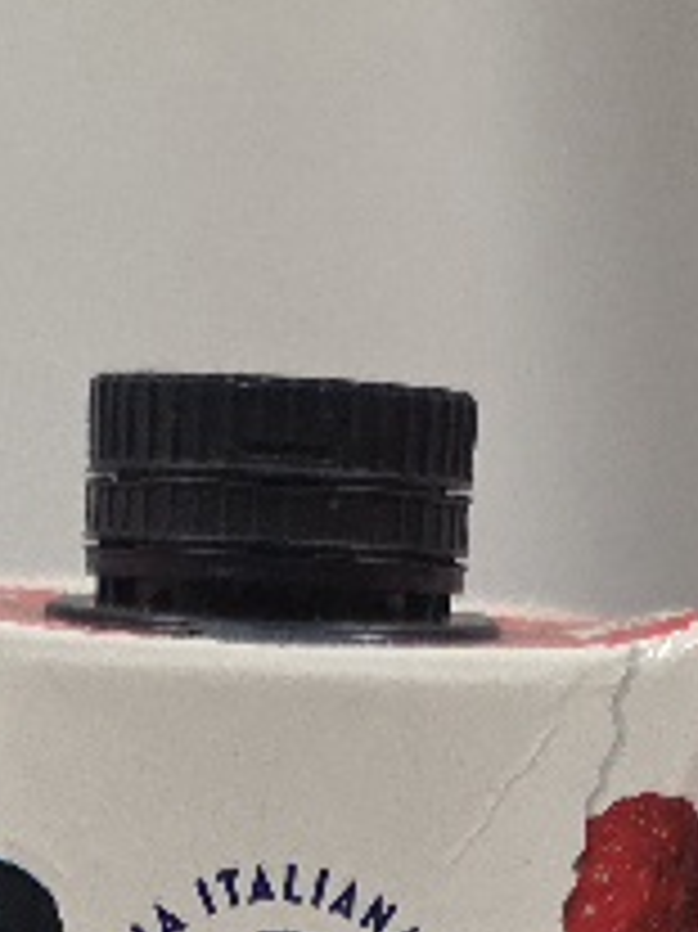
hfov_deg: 16.5
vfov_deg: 18.2
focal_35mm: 89
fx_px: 2395
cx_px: 225
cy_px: 1594
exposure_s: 1/101
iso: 400
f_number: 1.7
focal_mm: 6.3
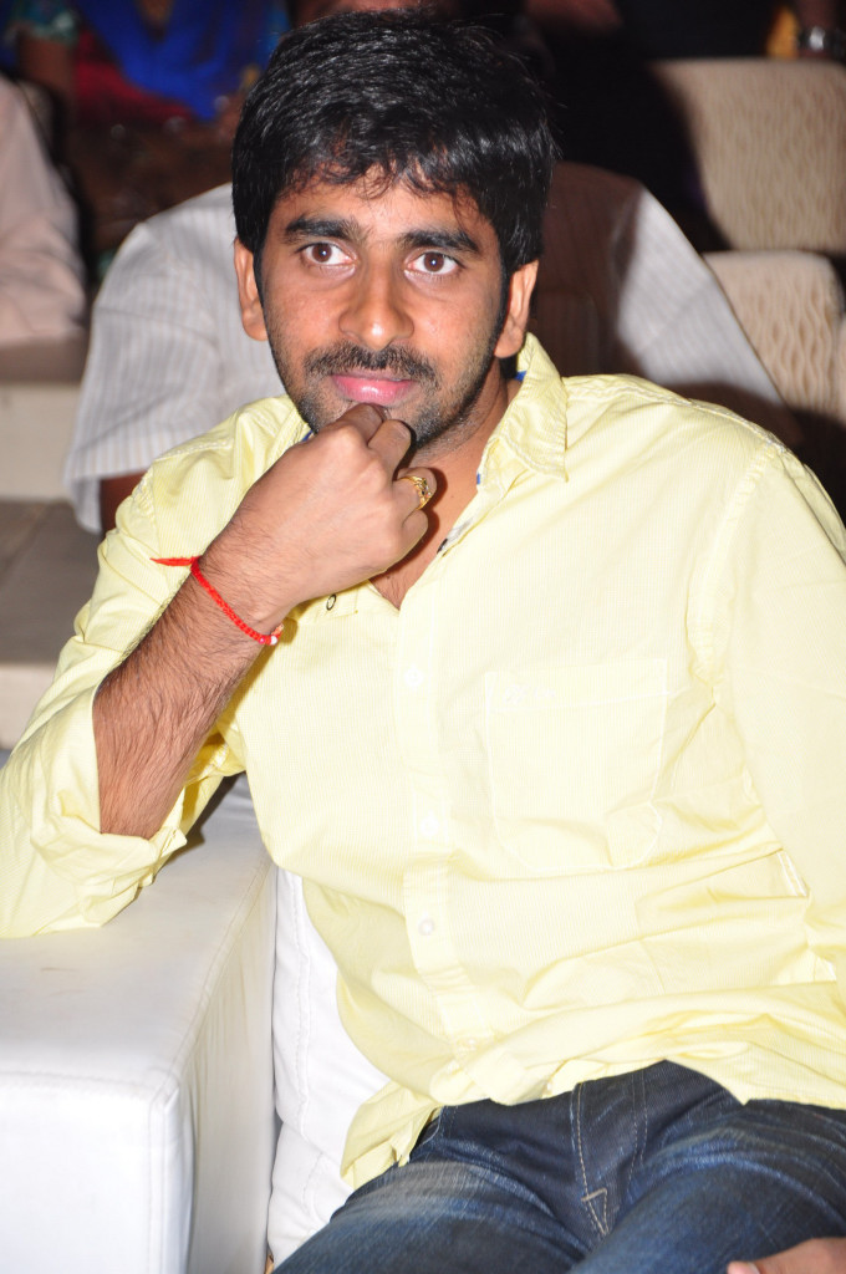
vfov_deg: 13.1
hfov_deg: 8.7
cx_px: 423
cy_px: 637
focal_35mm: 158
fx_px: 5567
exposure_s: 1/100
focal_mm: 105
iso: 400
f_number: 5.6
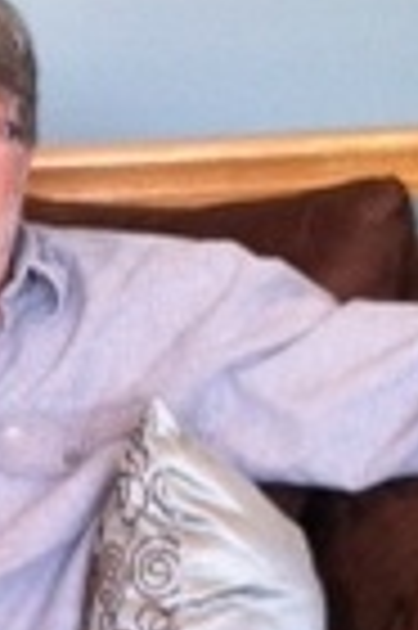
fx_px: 2898
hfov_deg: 8.0
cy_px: 410
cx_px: -252
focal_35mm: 166
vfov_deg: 12.4
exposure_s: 1/17
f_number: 2.8
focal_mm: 3.85
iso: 80
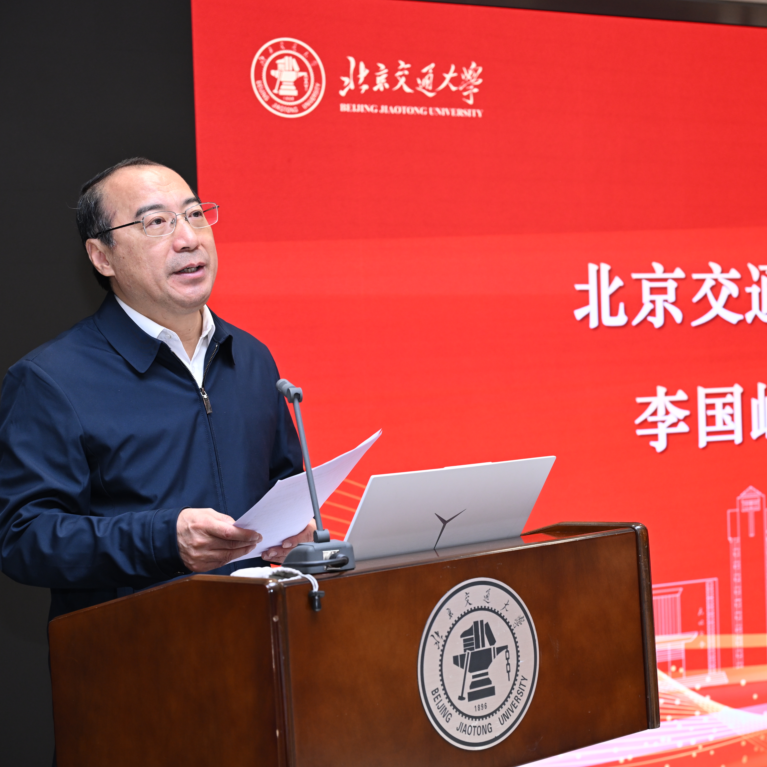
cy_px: 386
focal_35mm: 67
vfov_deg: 25.7
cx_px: 524
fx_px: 1680
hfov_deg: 25.6
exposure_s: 1/160
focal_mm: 52
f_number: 4
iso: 800
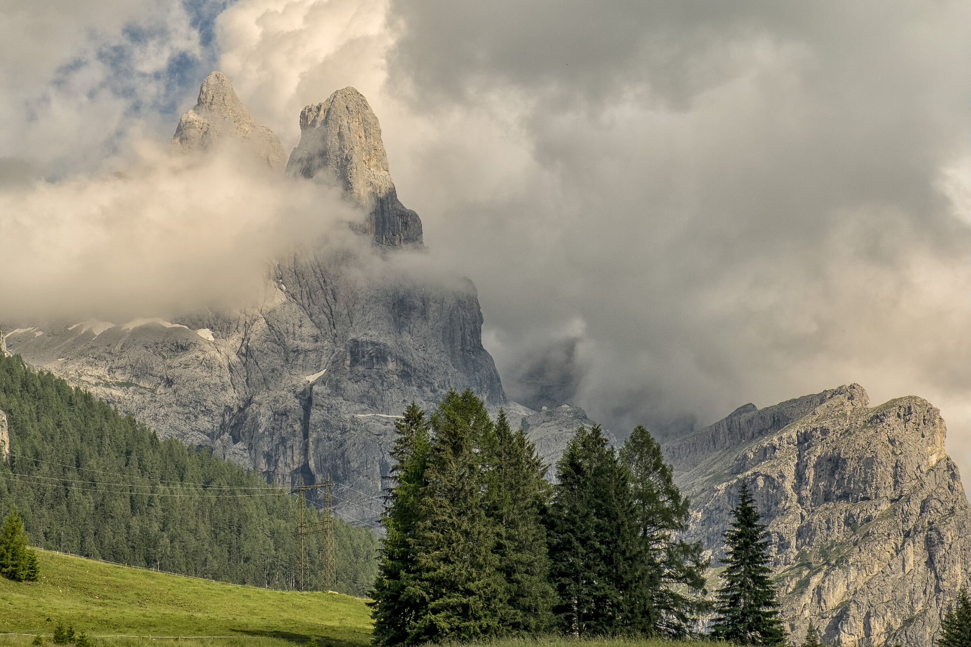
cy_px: 324
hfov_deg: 24.5
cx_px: 486
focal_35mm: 83
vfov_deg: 16.5
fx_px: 2239
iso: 160
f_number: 9
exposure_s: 1/400
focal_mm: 55
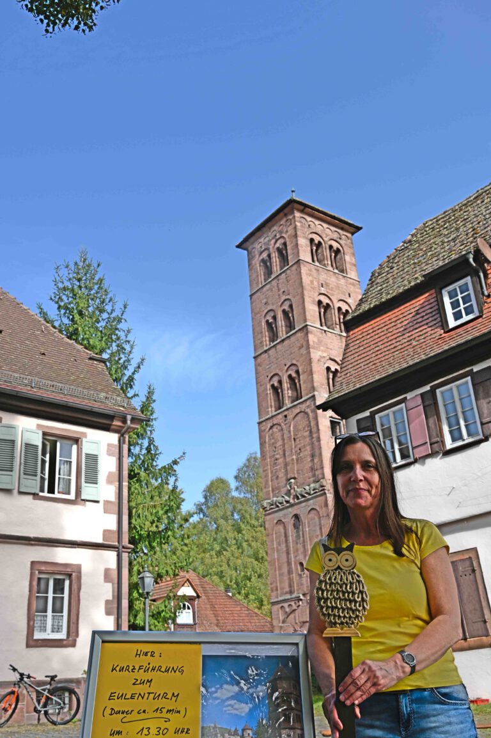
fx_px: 696
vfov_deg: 55.8
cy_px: 369
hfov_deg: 38.8
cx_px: 246
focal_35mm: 34
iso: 100
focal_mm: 34
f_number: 8
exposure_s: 1/200
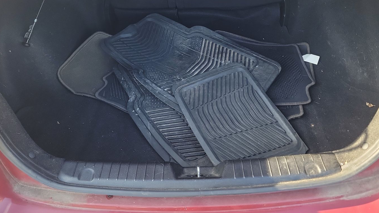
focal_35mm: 31
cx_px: 191
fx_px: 311
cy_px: 68
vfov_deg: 37.3
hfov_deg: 62.6
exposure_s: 1/59
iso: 79
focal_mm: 6.7
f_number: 1.8
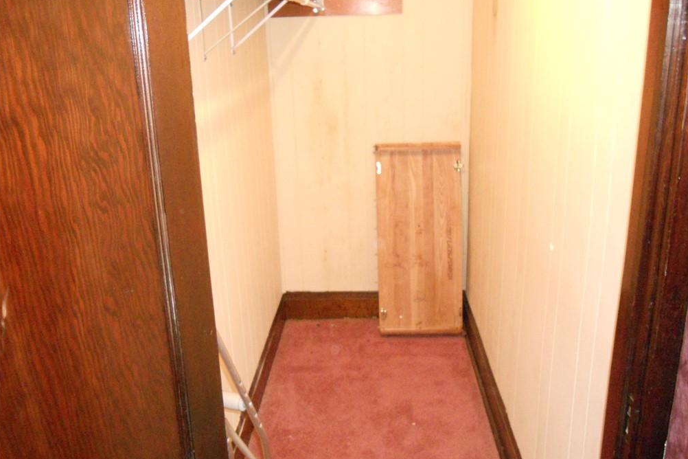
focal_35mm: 34
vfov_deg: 38.9
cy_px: 227
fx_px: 650
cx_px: 349
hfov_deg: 55.8
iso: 800
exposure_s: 1/10
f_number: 3.5
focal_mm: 5.8
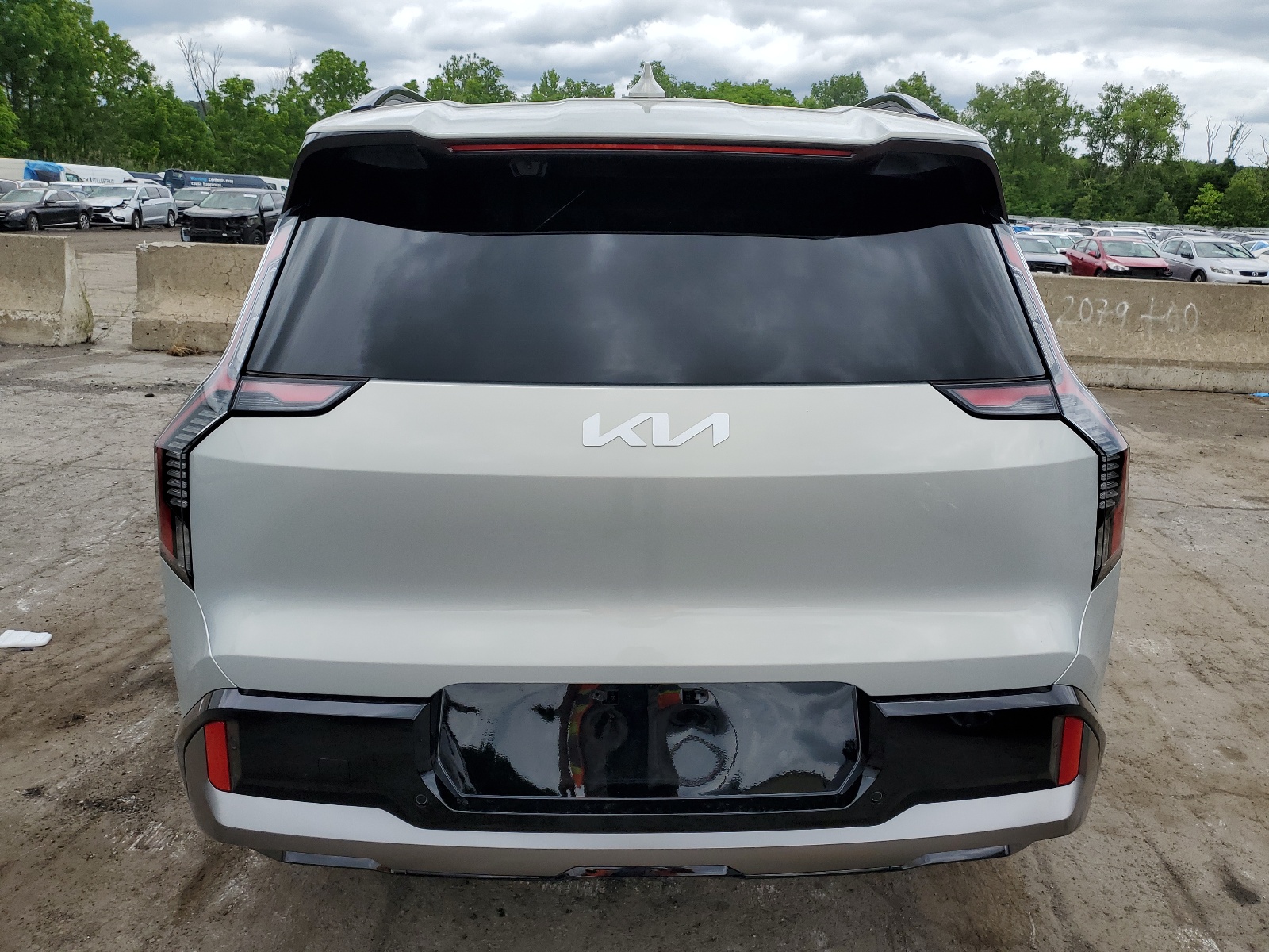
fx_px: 953
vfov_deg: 53.1
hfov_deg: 67.3
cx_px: 634
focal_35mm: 26
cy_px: 476
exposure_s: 1/2500
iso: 50
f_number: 1.5
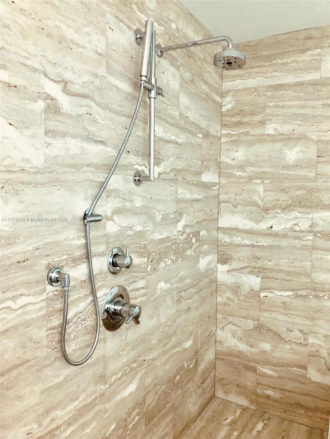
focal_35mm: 28
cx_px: 165
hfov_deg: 49.7
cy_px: 220
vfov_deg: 63.4
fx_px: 356
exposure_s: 1/15
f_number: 1.8
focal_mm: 4
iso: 100
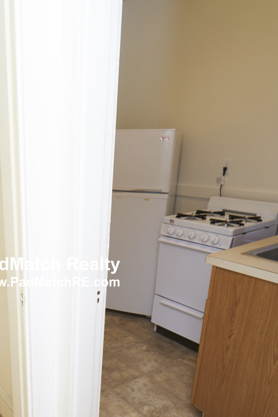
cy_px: 274
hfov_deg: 42.5
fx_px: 336
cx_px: 48
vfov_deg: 62.3
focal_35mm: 29
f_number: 6.3
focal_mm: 14
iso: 200
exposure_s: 1/10
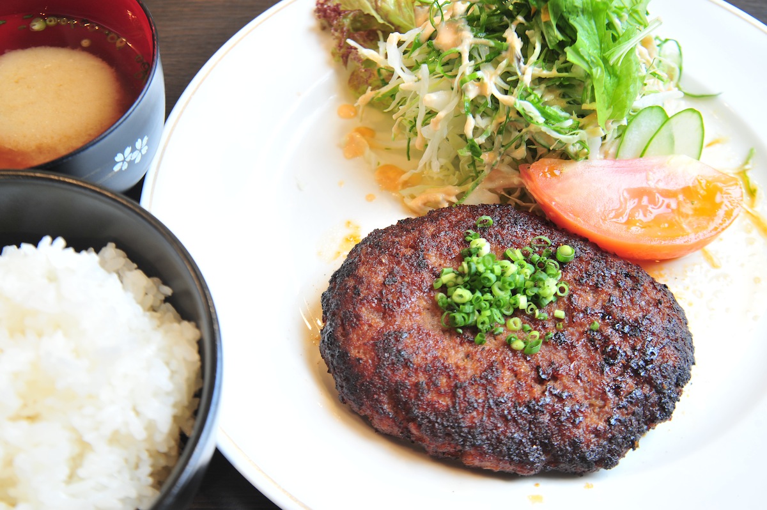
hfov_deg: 41.1
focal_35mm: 48
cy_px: 255
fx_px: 1022
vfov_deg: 28.0
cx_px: 384
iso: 400
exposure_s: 1/8
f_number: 8
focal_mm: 48
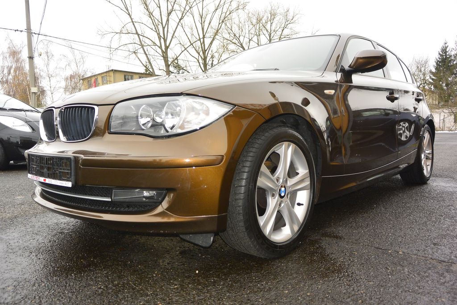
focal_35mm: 27
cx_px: 228
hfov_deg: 67.4
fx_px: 343
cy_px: 152
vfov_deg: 47.9
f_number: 3.5
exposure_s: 1/125
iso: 160
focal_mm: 10
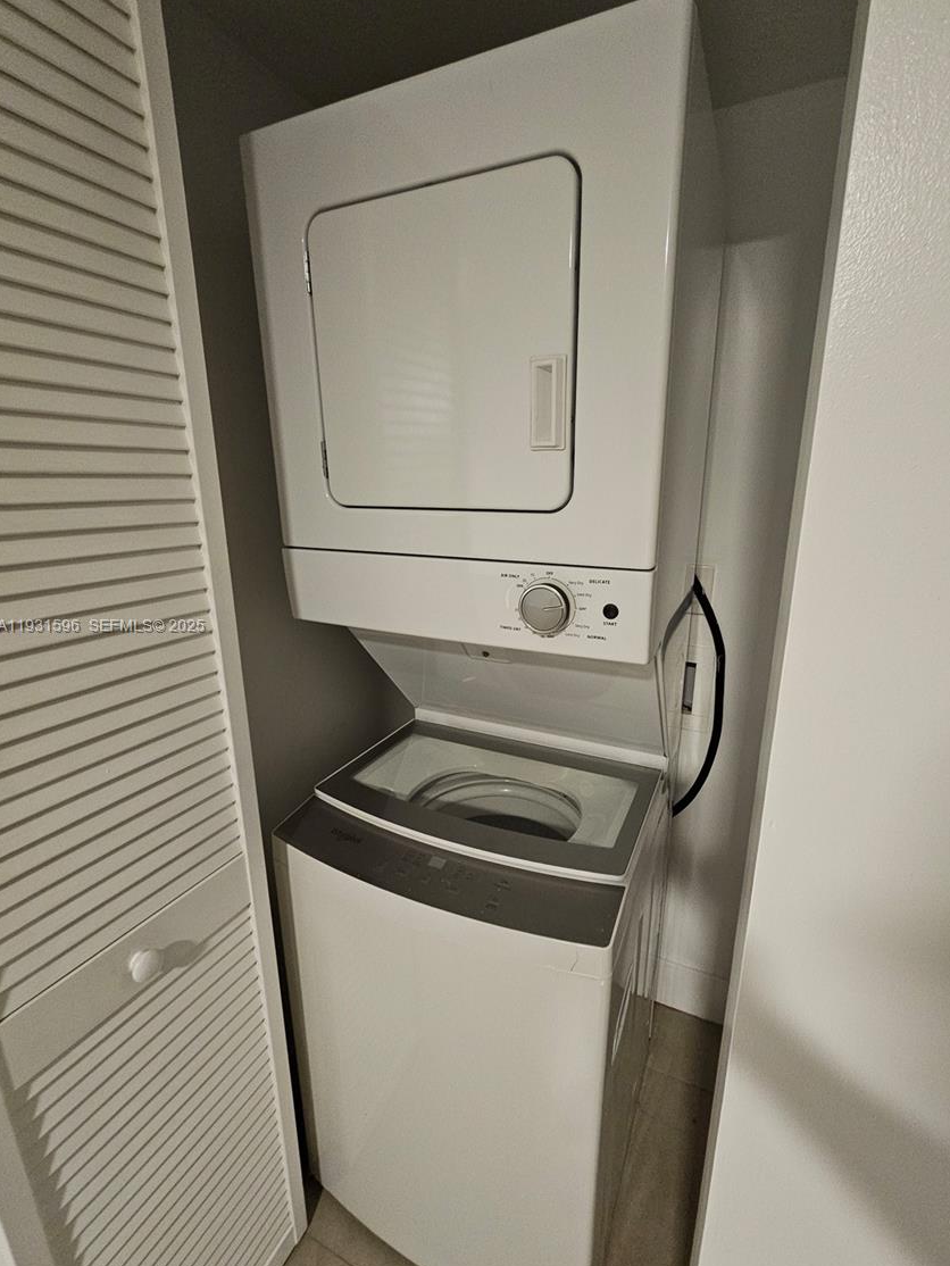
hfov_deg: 85.6
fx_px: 512
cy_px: 627
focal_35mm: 14
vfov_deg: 102.0
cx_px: 506
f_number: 2.2
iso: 640
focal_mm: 2.2
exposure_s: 1/30
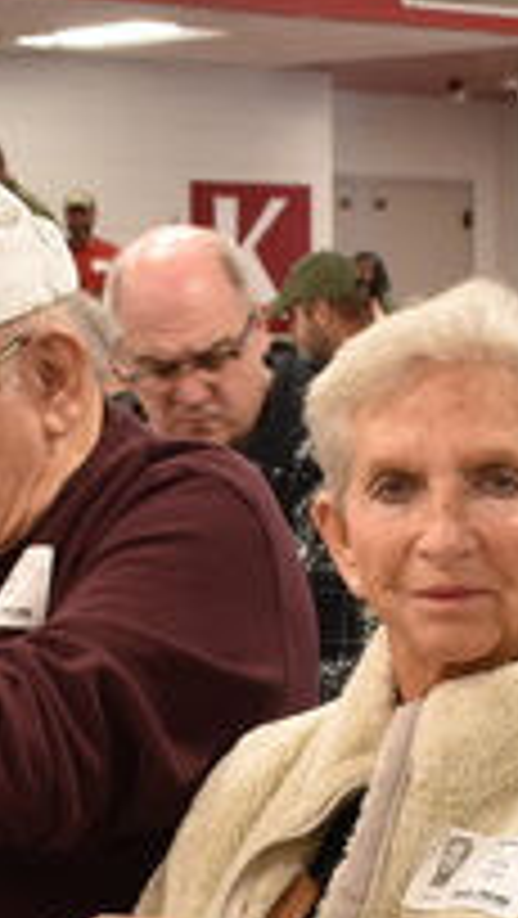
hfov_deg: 10.9
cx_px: 500
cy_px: 986
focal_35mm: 111
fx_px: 2706
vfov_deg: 18.6
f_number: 7.1
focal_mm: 18
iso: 720
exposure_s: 1/30
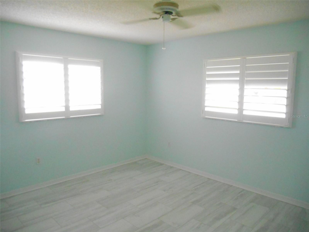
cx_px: 154
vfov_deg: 53.1
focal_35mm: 26
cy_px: 116
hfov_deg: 67.3
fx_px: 232
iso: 800
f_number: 3.4
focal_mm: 4.7
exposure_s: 1/50
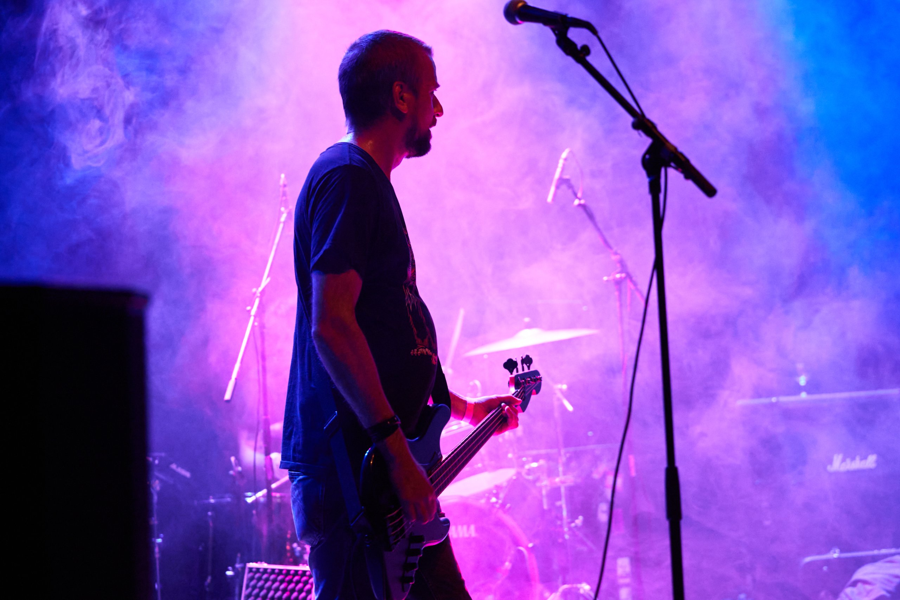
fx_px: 1750
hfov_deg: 28.8
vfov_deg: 19.5
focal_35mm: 70
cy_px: 300
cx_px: 450
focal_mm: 70
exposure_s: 1/200
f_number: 2.8
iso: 6400
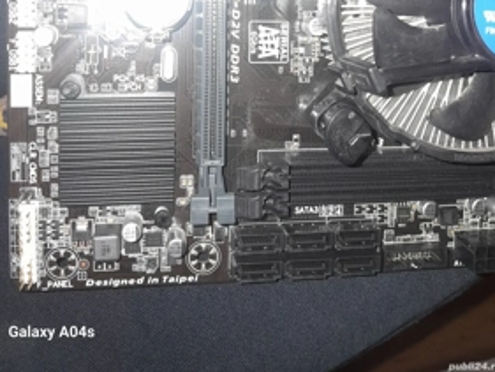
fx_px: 529
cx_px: 240
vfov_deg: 35.8
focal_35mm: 37
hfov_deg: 50.1
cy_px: 21
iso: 125
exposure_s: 1/50
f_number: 1.8
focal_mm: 3.98
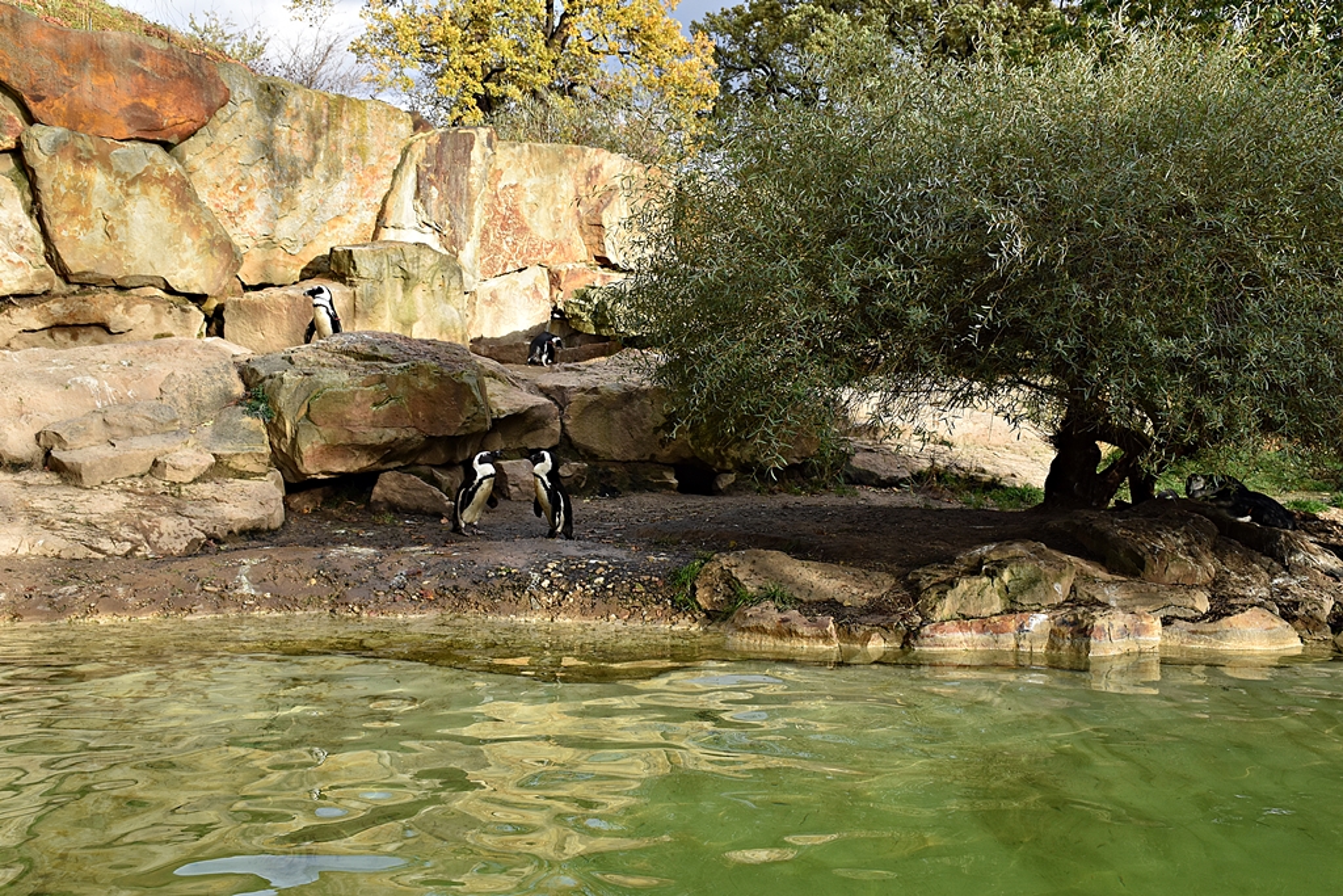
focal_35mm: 40
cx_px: 672
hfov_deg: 47.9
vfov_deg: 33.0
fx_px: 1511
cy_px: 448
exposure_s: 1/250
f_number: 10
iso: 400
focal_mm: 27
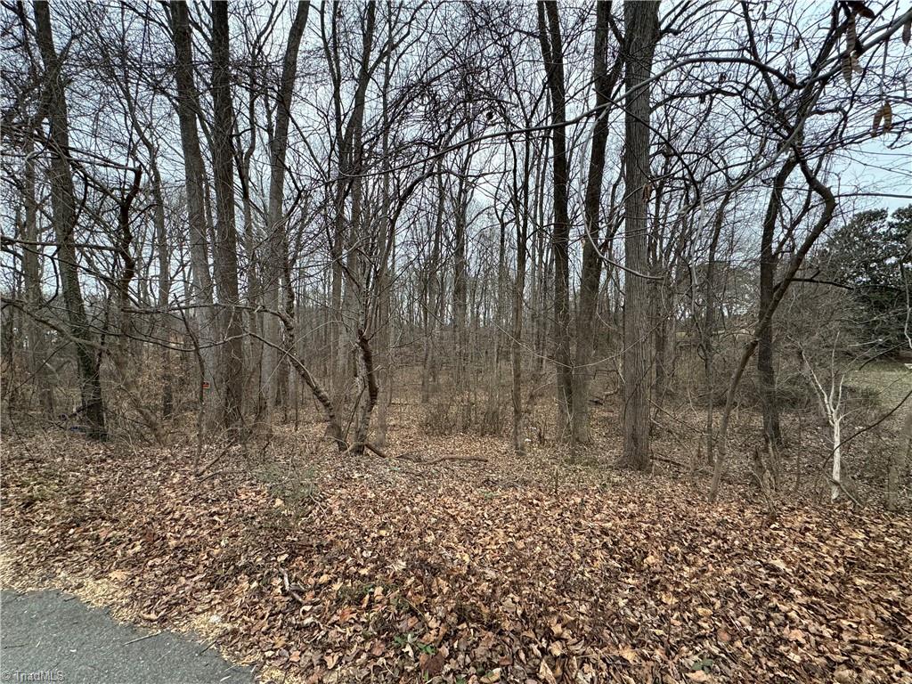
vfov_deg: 85.7
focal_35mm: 14
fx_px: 369
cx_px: 456
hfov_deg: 102.1
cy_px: 342
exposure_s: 1/171
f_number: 2.2
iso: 40
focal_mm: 2.22
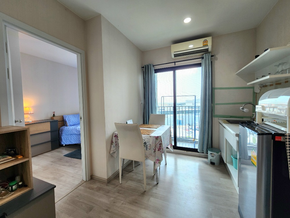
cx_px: 145
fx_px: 109
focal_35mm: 13
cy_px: 109
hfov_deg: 106.2
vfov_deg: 89.9
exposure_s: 1/50
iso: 50
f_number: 2.2
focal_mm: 2.2
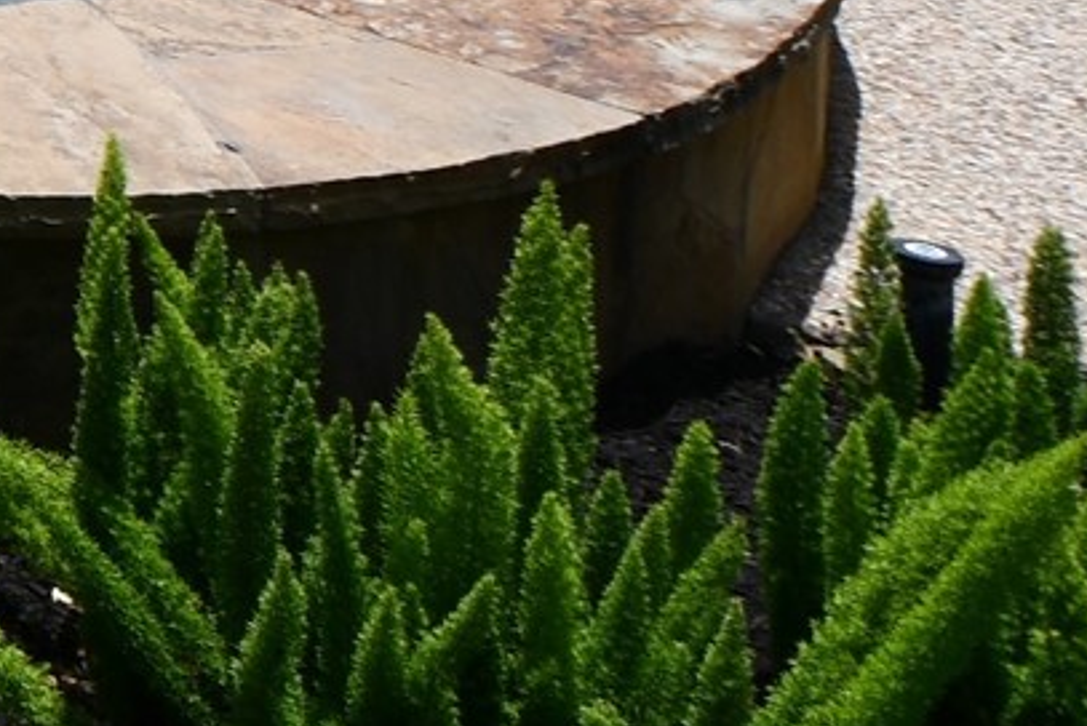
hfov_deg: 14.2
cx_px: -1664
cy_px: -1044
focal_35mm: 80
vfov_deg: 12.9
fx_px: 2417
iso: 100
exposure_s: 1/320
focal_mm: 10
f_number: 9
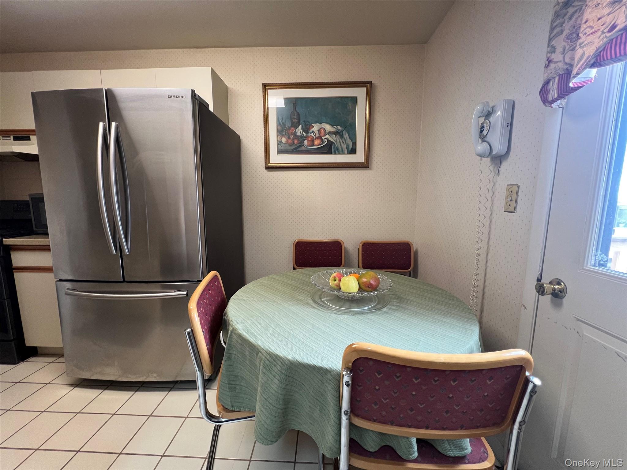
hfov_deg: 106.2
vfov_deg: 89.9
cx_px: 314
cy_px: 235
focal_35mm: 13
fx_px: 235
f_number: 1.8
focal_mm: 1.57
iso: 160
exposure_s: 1/120
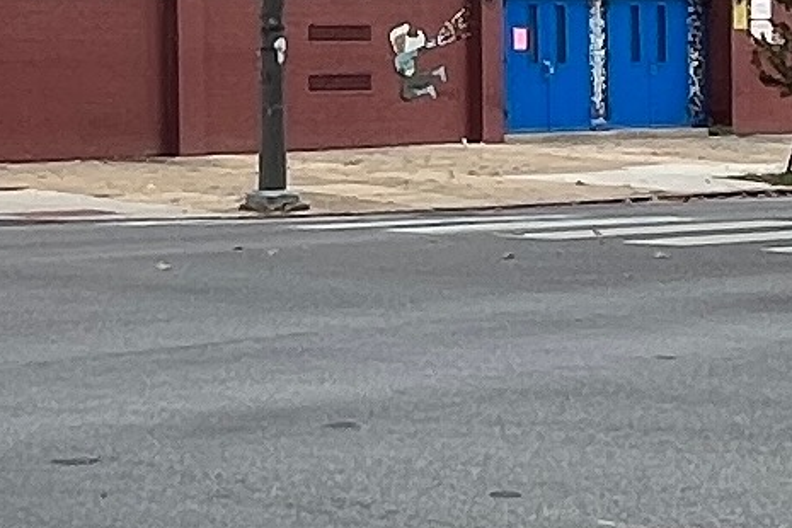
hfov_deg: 23.1
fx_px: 1936
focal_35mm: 88
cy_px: 112
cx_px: 317
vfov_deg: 15.4
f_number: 1.8
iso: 32
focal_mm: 1.57
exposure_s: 1/927
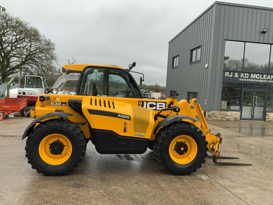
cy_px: 102
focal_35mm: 29
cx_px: 136
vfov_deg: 48.2
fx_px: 229
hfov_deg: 61.7
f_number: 1.8
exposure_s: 1/486
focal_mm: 3
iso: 16
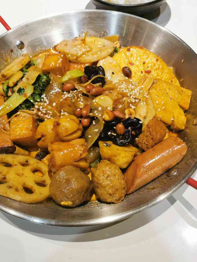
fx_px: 205
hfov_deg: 51.4
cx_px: 98
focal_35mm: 27
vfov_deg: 65.3
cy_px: 131
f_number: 1.8
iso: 125
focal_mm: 5.58
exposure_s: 1/50
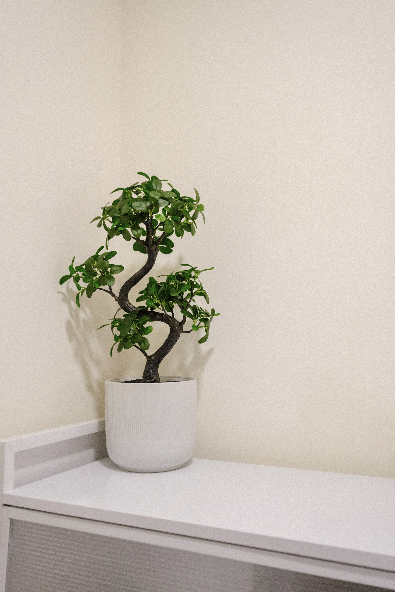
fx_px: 494
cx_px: 198
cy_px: 296
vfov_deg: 61.9
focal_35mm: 30
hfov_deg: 43.6
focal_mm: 20
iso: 3200
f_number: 4
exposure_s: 1/125
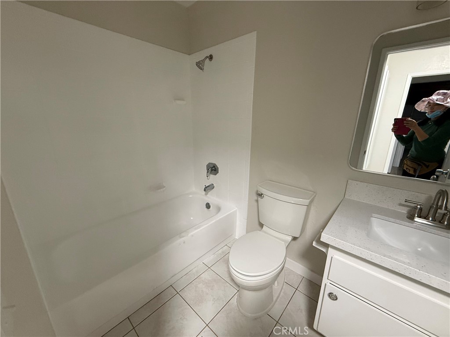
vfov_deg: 85.7
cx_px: 225
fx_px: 182
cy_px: 168
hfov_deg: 102.1
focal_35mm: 14
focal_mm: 2.22
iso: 500
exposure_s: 1/60
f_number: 2.2
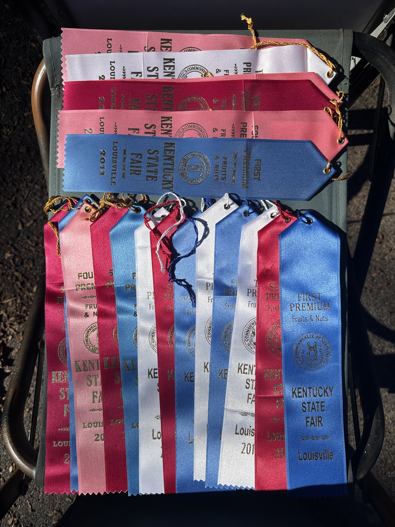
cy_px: 264
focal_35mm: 24
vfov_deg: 71.6
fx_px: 365
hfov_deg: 56.8
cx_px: 198
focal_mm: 6.86
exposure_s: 1/7042
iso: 80
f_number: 1.78
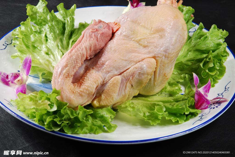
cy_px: 78
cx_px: 118
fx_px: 686
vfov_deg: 13.1
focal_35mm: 105
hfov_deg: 19.4
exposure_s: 1/125
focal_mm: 70
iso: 100
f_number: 13
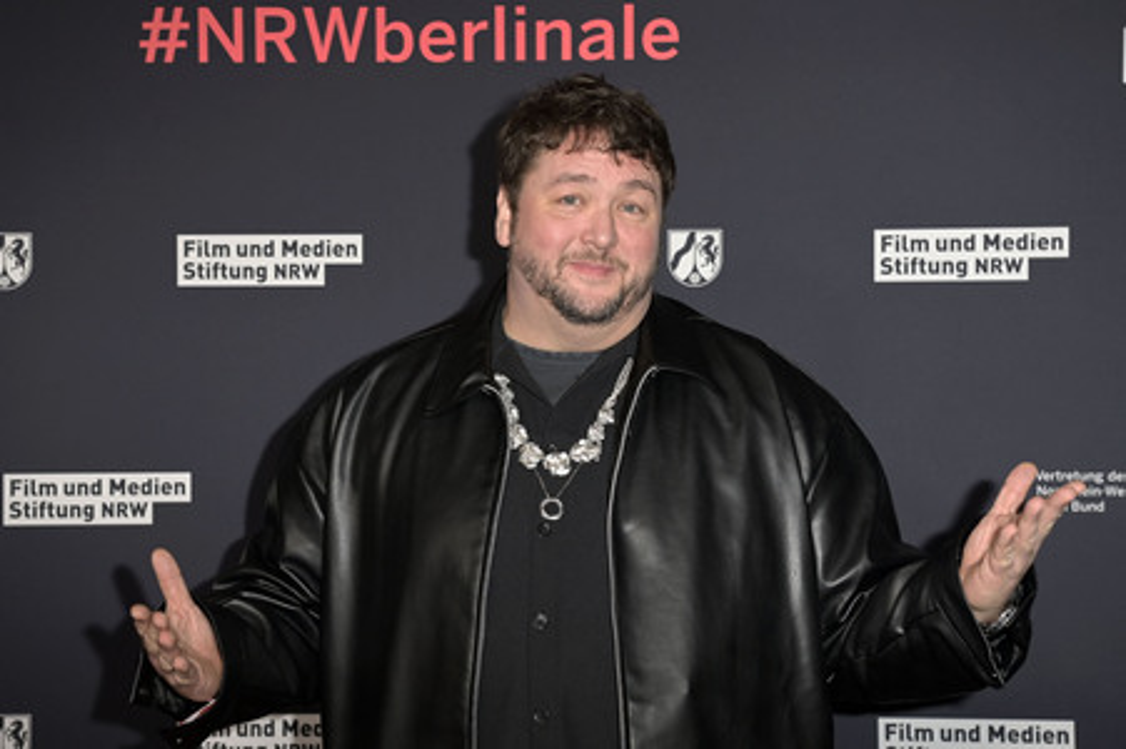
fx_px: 1813
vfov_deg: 23.3
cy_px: 374
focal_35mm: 58
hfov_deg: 34.5
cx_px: 563
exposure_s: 1/250
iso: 1000
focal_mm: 58
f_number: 5
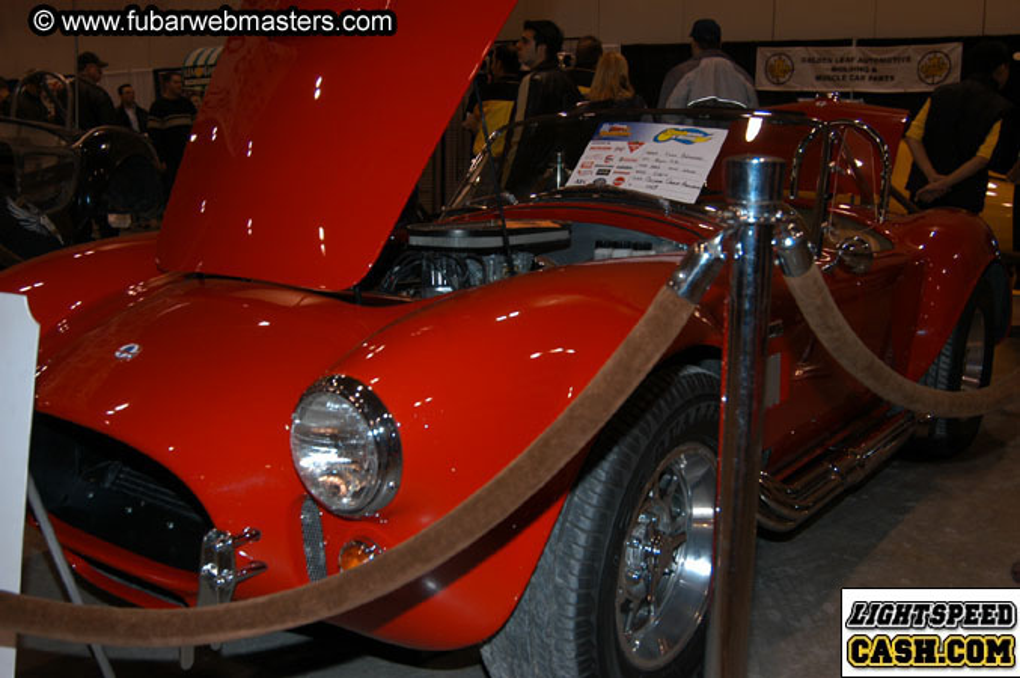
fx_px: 1019
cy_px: 339
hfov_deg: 53.2
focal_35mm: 36
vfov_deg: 36.8
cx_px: 510
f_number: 5
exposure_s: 1/60
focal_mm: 24
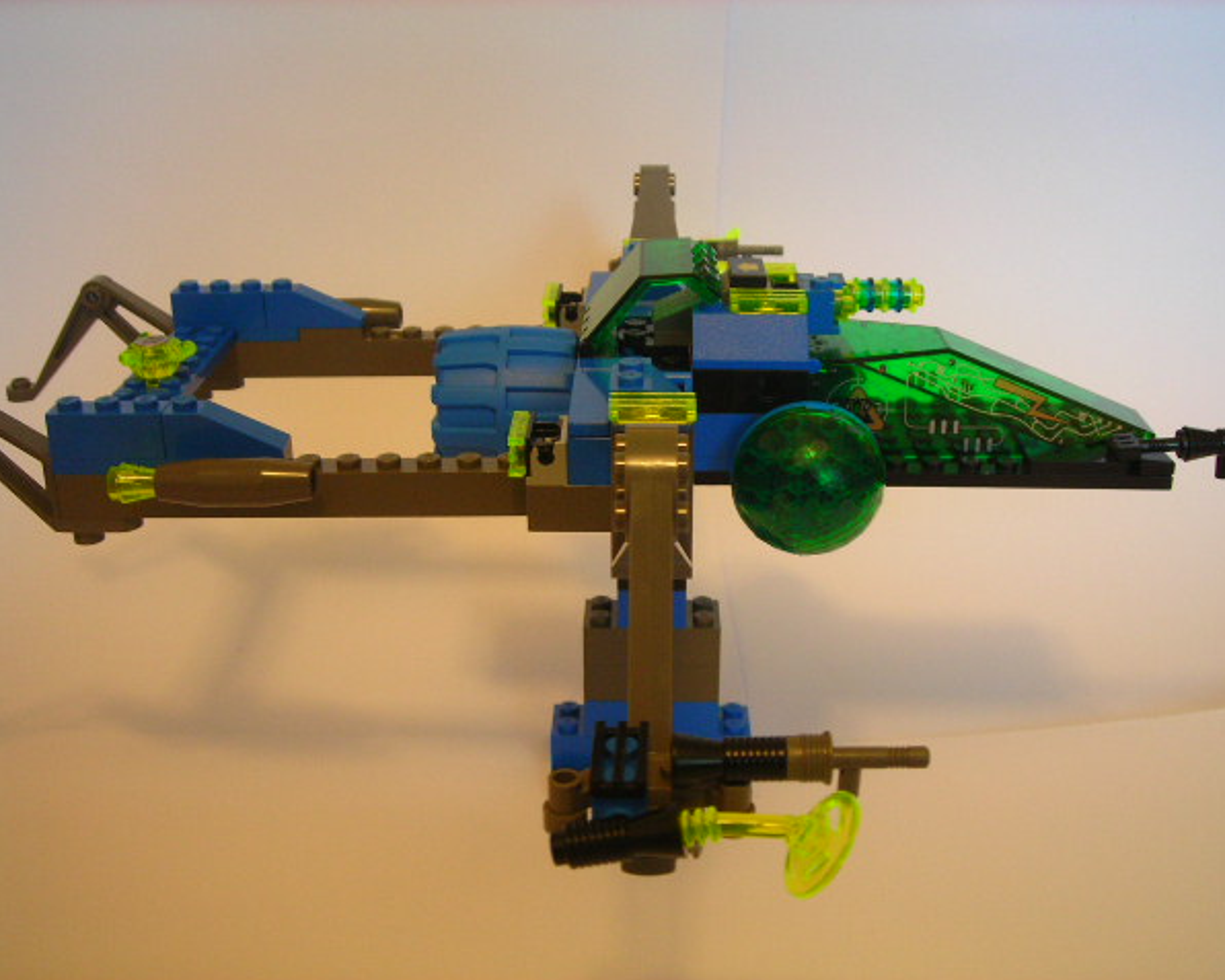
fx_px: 1559
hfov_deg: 42.9
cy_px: 491
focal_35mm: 43
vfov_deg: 34.9
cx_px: 641
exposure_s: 1/3.9
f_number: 3.3
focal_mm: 6.8
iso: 115
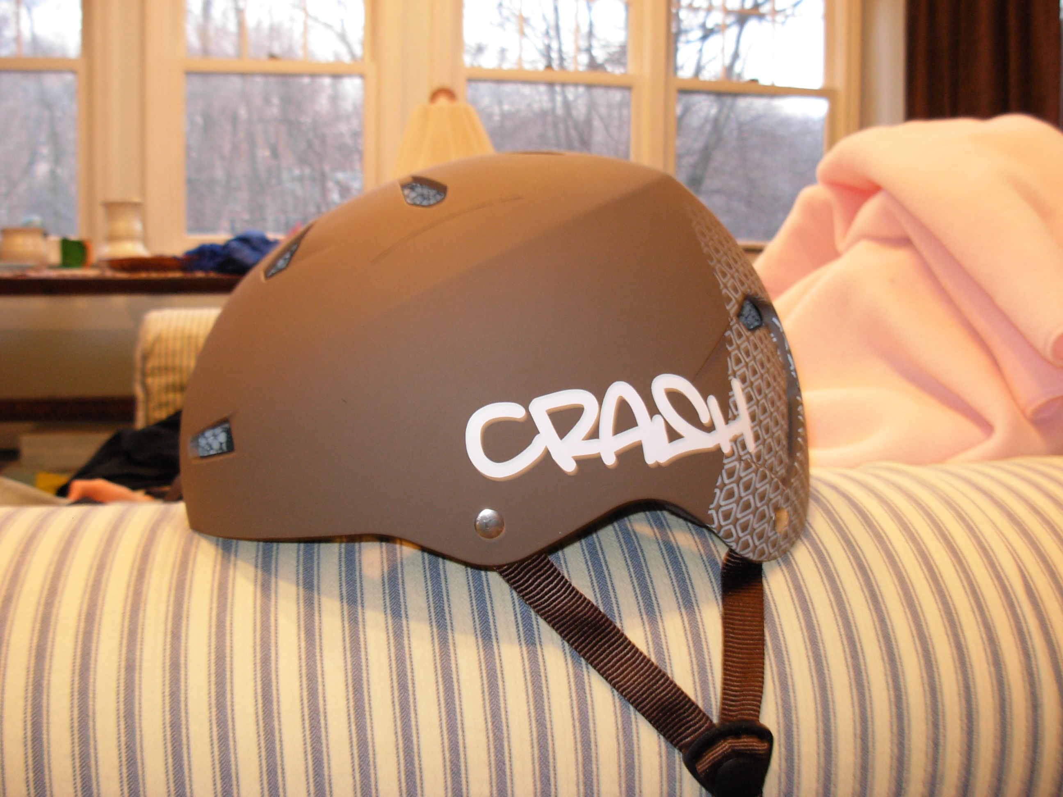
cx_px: 532
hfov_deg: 49.0
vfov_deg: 37.7
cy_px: 398
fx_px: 1167
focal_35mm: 38
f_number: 2.9
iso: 200
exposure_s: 1/6.1
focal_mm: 6.3
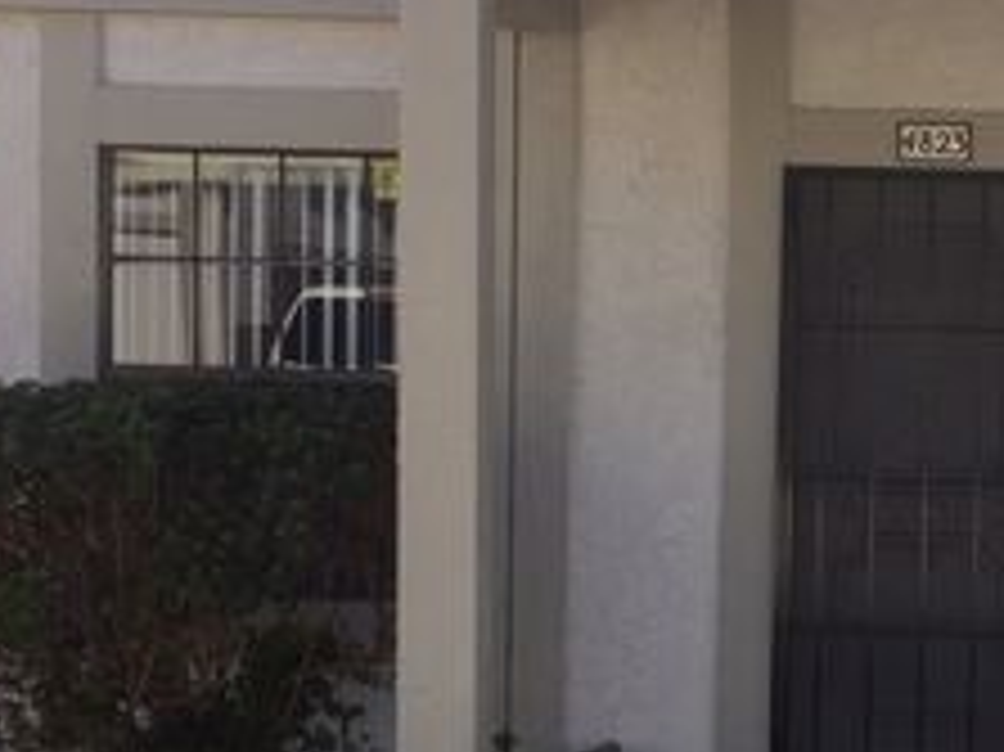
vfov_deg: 22.6
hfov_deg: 28.6
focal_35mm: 65
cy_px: 408
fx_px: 1884
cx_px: 918
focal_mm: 4.15
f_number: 2.2
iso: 32
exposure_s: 1/1053
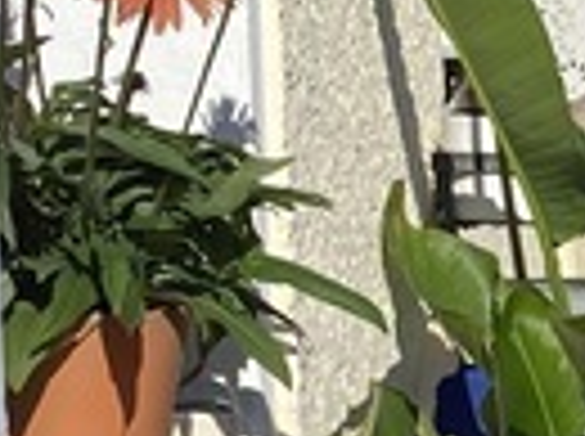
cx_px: 950
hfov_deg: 9.3
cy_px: 306
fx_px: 3458
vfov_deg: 7.2
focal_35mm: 205
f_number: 1.8
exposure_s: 1/5495
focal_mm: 4.25
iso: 32
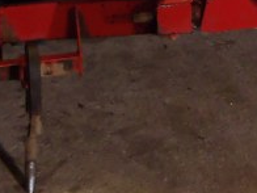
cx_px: 219
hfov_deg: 17.1
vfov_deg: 12.0
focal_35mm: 114
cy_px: -148
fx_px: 846
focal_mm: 5
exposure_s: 1/4
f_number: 3.5
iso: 200
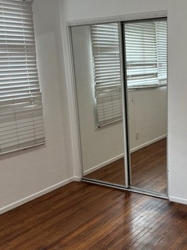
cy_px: 133
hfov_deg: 32.0
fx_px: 317
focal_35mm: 44
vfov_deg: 42.9
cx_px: 149
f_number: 1.78
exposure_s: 1/60
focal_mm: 6.76
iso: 200
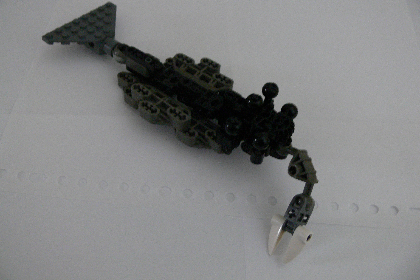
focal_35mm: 37
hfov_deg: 51.9
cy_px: 131
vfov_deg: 35.9
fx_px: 432
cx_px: 209
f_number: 2.8
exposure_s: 1/6
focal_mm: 7.4
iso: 200
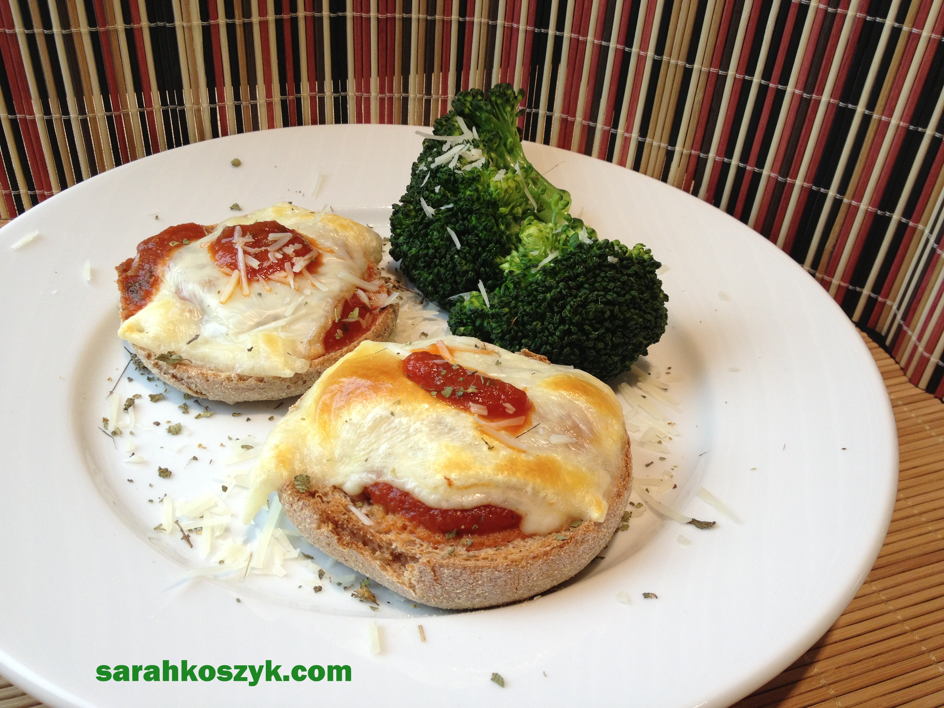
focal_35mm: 35
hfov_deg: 52.6
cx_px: 472
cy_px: 354
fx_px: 954
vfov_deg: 40.7
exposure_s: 1/60
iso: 64
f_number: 2.4
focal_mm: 4.28
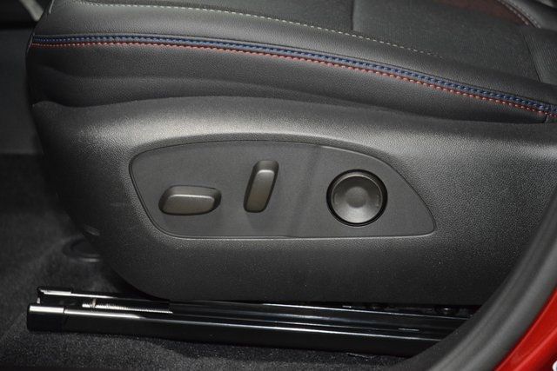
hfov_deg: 19.5
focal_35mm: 105
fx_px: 1625
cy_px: 186
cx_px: 278
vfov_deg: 13.0
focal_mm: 70
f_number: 4.5
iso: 3200
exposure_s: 1/50
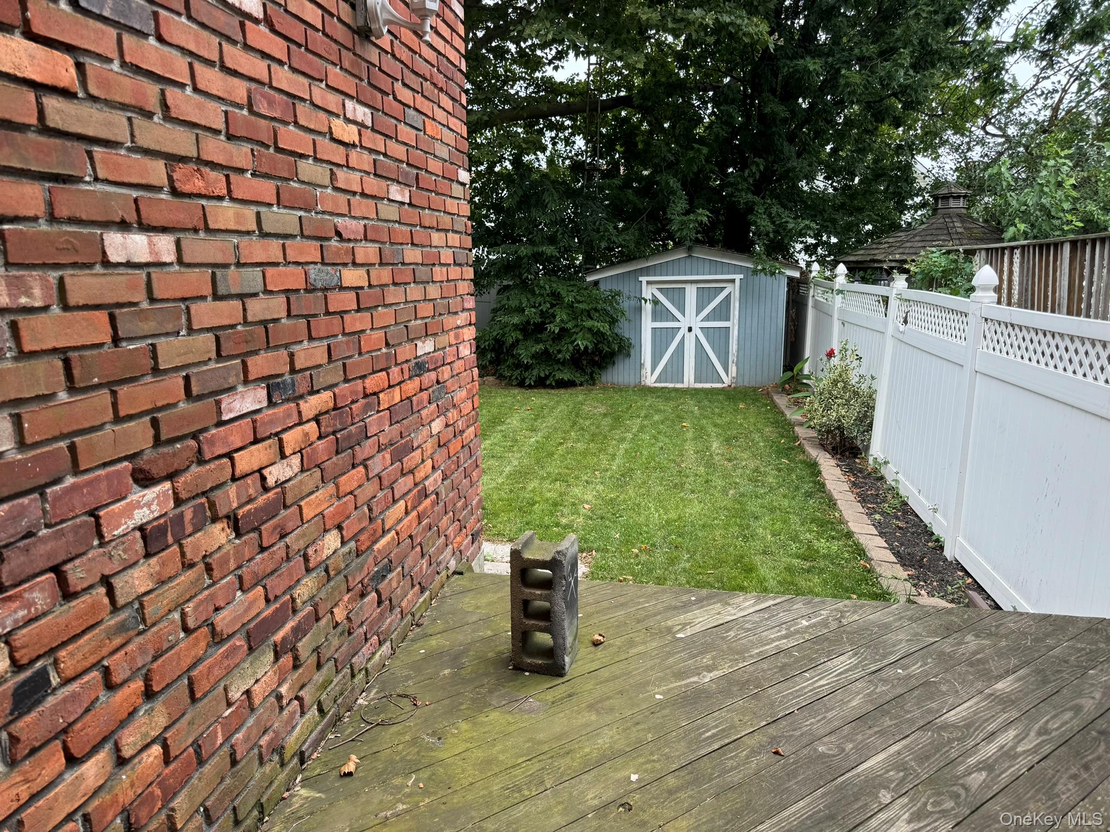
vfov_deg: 56.8
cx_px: 555
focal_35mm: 24
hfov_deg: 71.6
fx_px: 770
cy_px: 416
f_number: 1.78
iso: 80
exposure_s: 1/428
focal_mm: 6.76
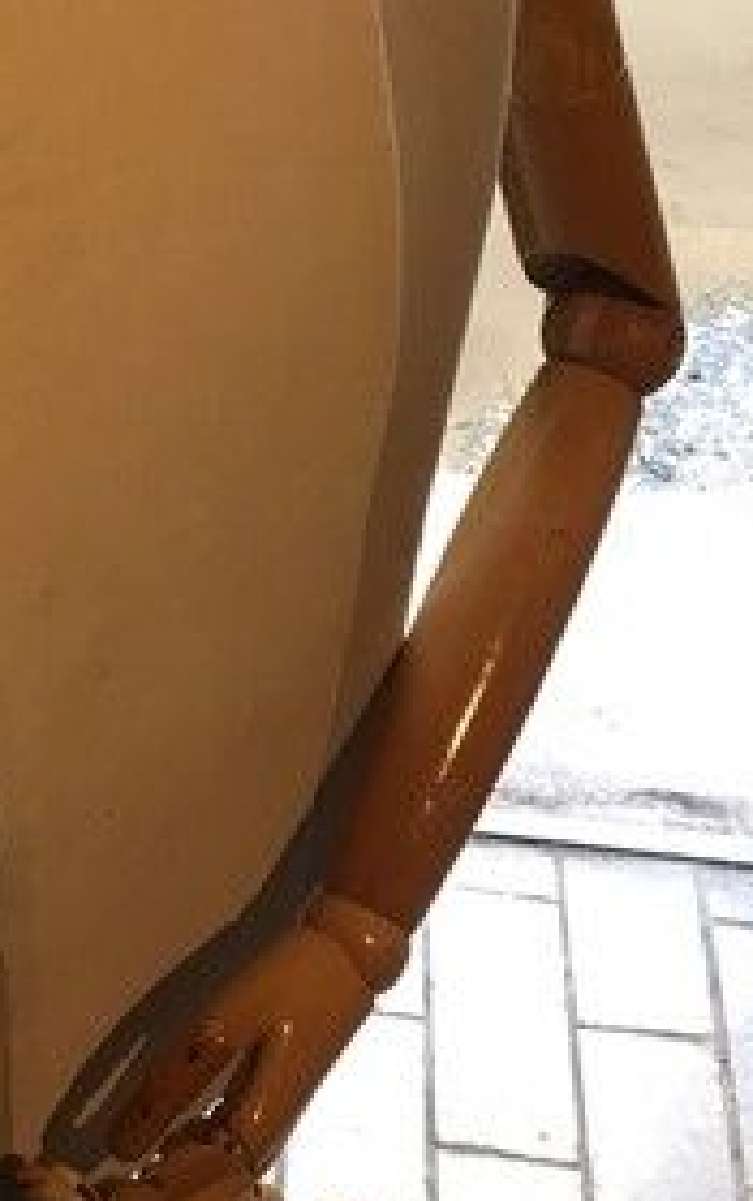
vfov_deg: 30.1
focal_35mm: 66
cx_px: -151
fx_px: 2162
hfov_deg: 18.7
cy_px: 202
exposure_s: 1/33
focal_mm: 4.15
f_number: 2.2
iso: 50
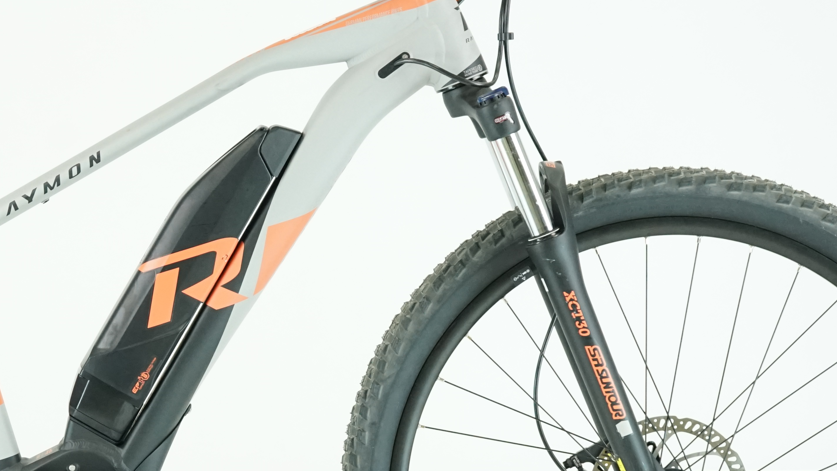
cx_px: 140
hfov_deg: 17.3
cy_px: 283
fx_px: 2730
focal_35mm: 123
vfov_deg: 9.9
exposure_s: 1/200
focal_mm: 56
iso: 2500
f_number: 5.6
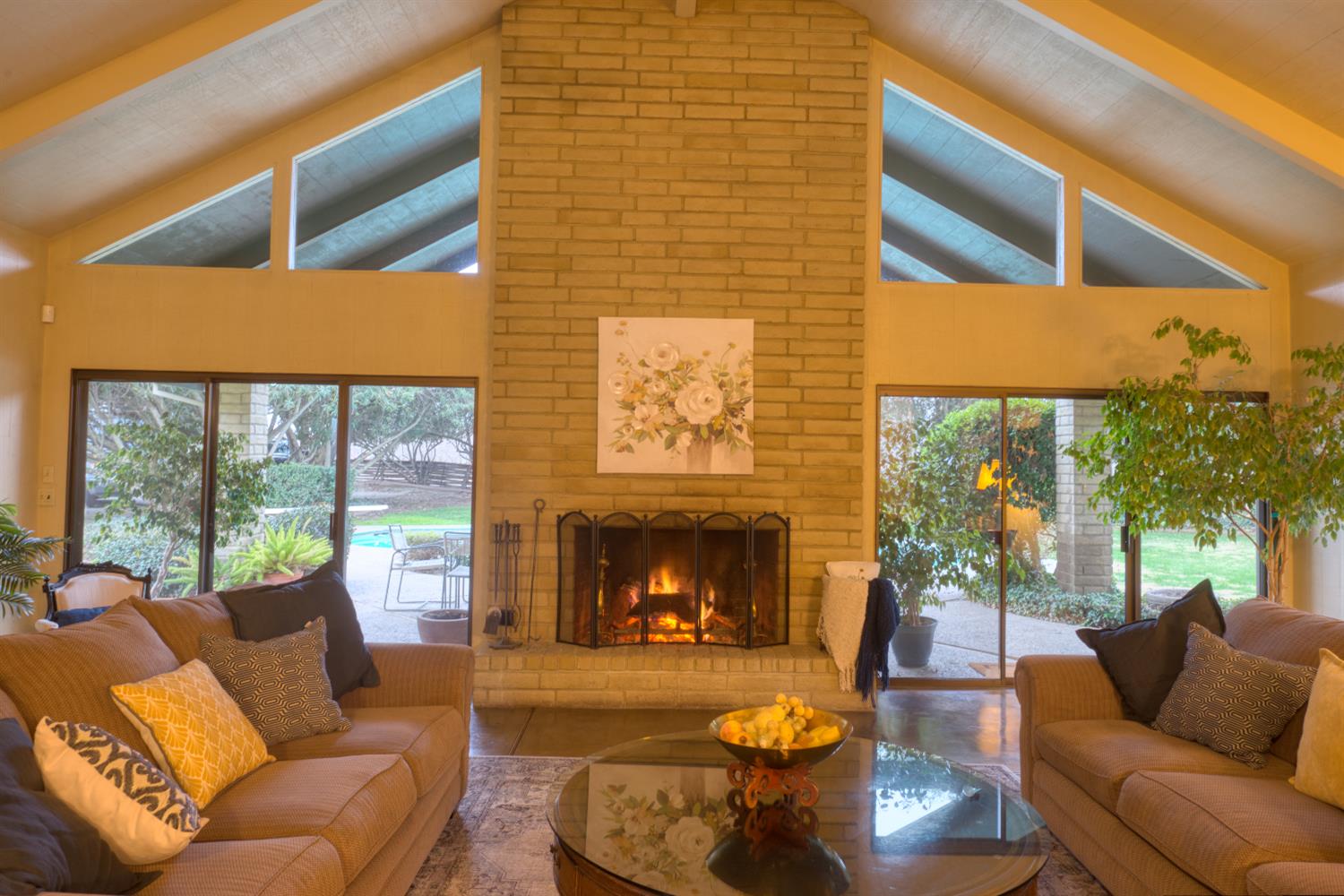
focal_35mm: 24
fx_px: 896
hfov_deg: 73.7
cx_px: 672
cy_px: 448
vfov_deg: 53.1
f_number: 10
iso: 400
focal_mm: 24
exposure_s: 1
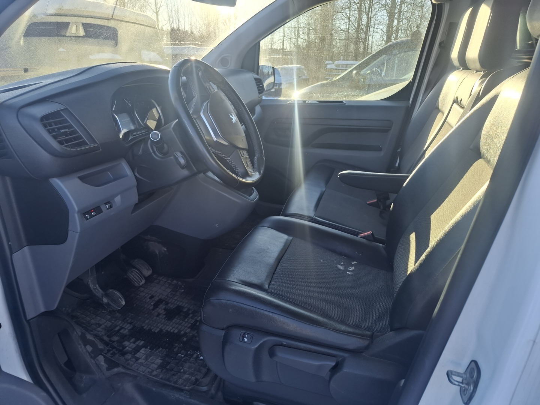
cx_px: 270
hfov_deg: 73.9
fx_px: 359
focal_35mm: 23
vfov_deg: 58.9
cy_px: 202
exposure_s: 1/182
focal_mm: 5.54
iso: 50
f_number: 1.8
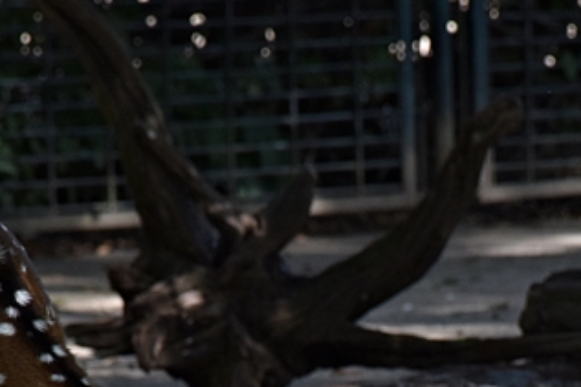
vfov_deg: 2.0
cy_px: 469
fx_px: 10952
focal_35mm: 679
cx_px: 440
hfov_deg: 3.0
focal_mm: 140
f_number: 5.6
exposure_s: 1/1000
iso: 500
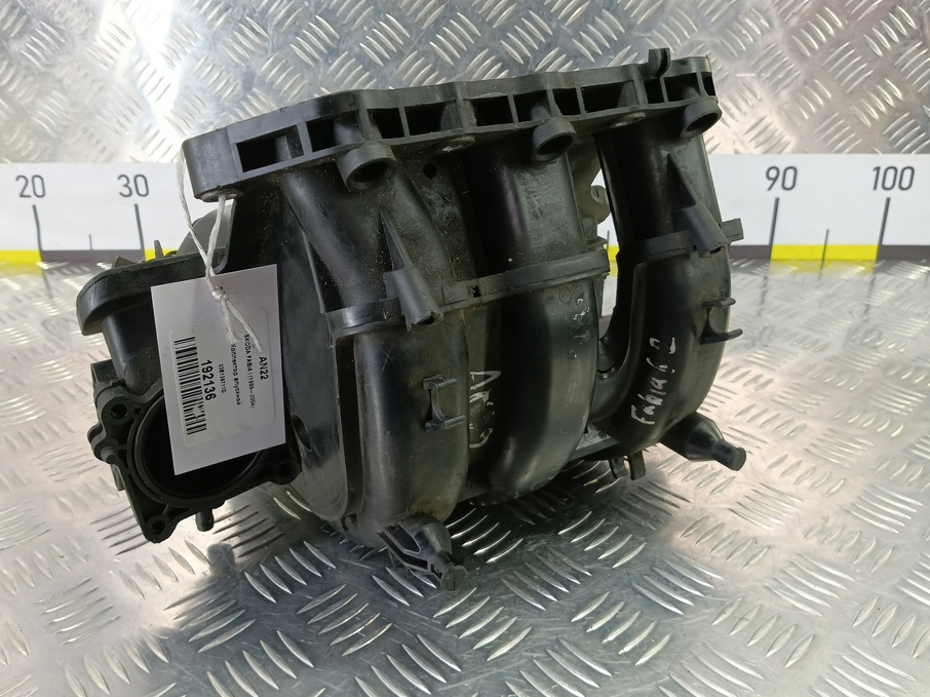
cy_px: 311
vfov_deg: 52.9
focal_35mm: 26
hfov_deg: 67.2
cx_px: 425
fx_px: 698
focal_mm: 4.11
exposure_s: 1/50
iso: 218
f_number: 1.6
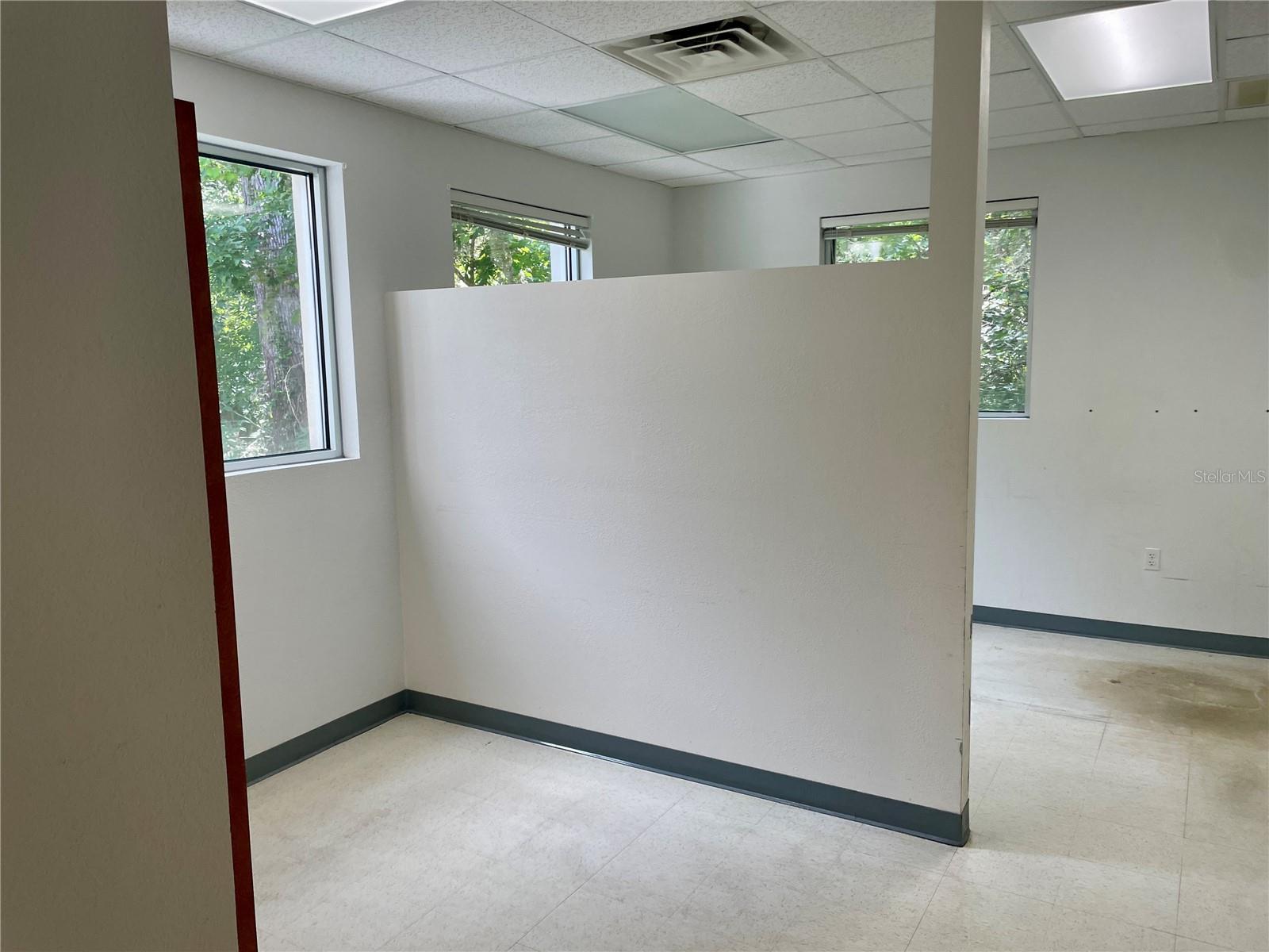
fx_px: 953
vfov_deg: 53.1
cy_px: 476
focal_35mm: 26
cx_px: 634
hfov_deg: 67.3
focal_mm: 4.2
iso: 80
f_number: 1.6
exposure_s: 1/120
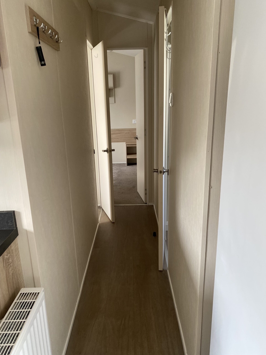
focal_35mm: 26
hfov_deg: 53.1
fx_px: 266
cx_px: 133
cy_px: 178
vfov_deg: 67.3
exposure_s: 1/121
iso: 125
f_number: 1.8
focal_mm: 4.25
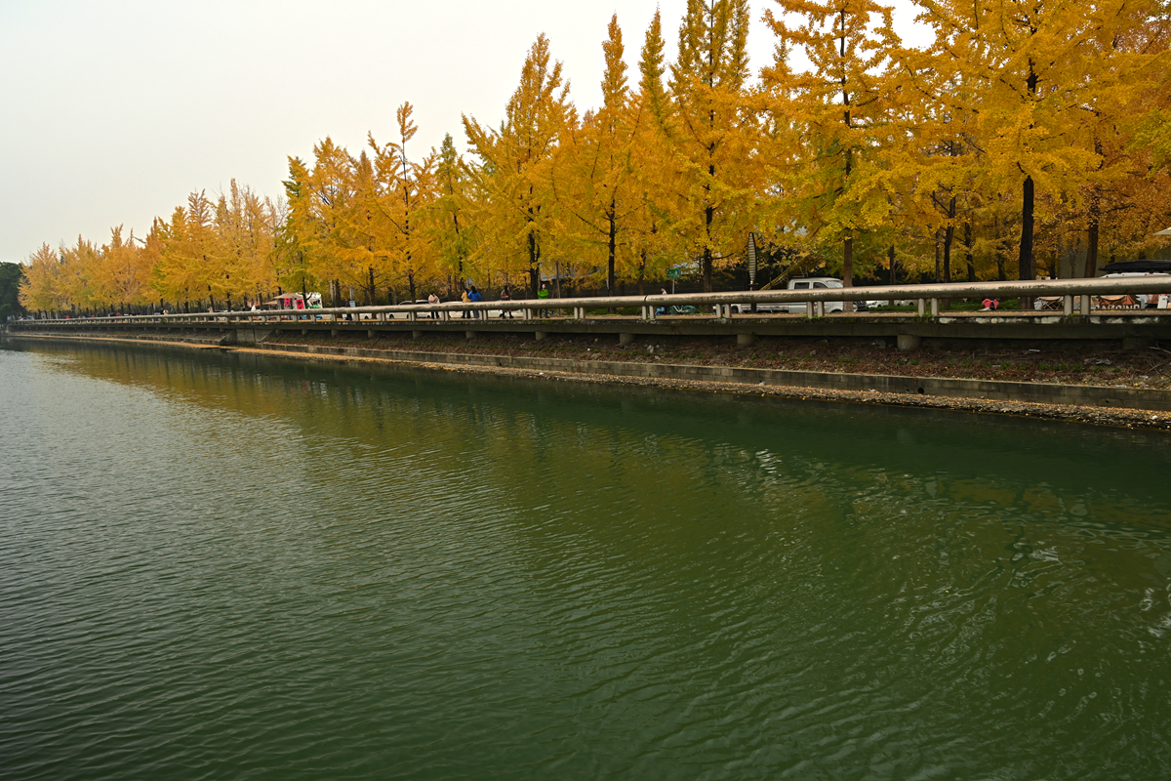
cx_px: 586
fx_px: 781
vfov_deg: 53.1
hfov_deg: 73.7
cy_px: 390
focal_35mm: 24
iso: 200
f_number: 8
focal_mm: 24
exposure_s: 1/40
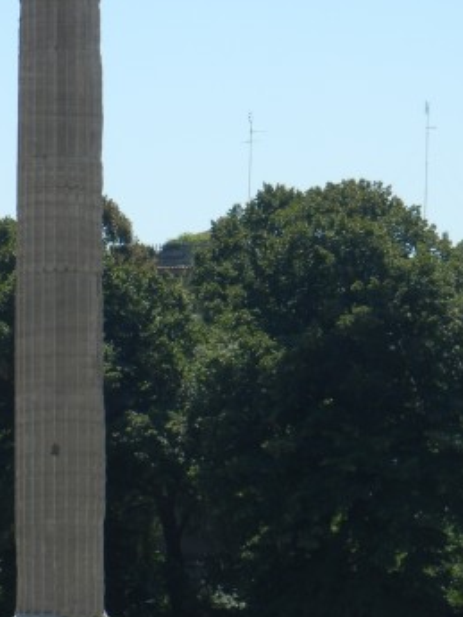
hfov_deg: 7.5
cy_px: 381
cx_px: 182
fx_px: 3529
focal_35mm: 198
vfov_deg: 10.0
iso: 160
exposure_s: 1/270
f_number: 8.8
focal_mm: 16
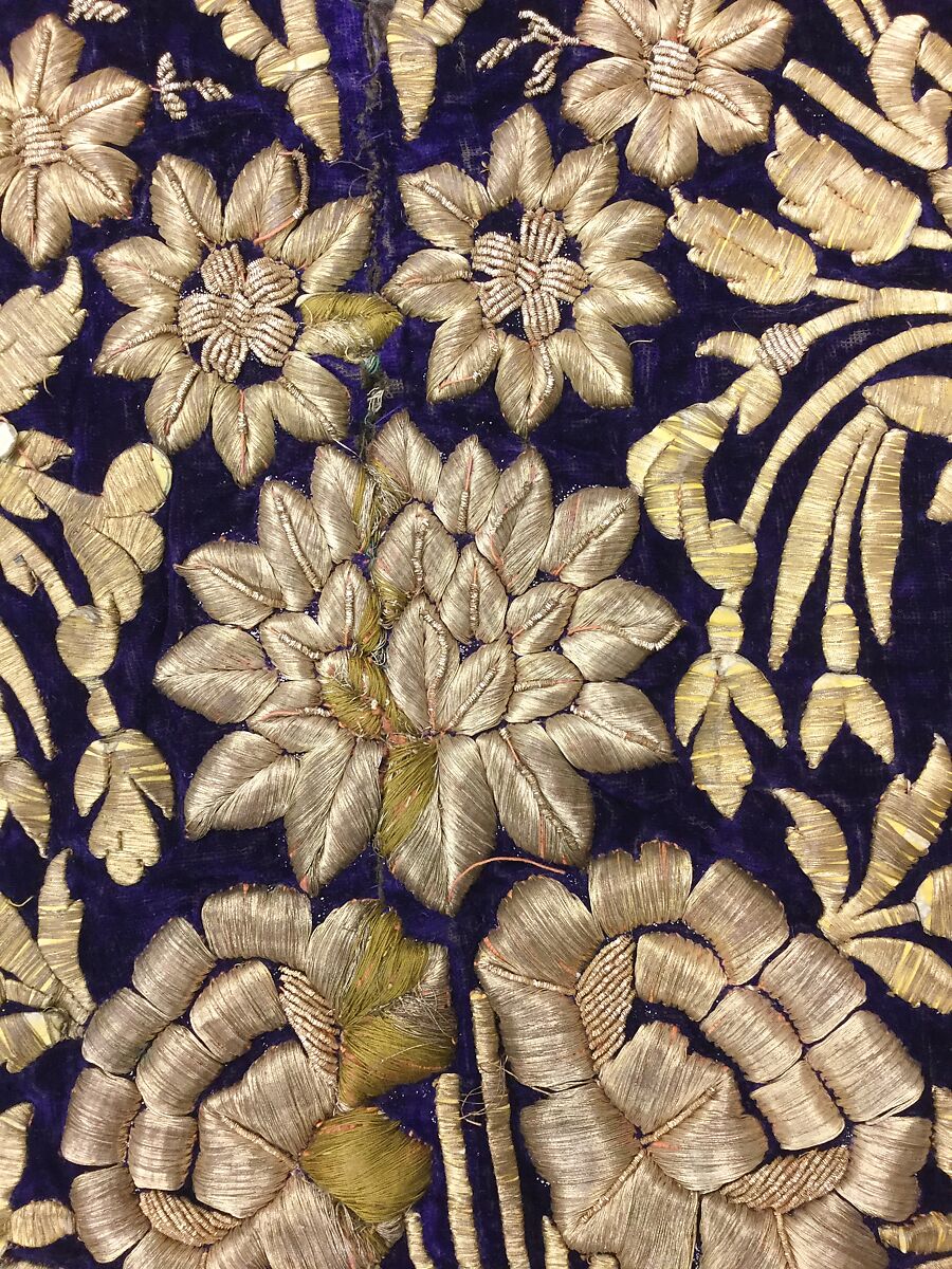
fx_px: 1137
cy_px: 634
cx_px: 476
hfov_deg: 45.4
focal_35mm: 31
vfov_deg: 58.4
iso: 80
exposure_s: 1/30
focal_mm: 3.3
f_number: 2.4
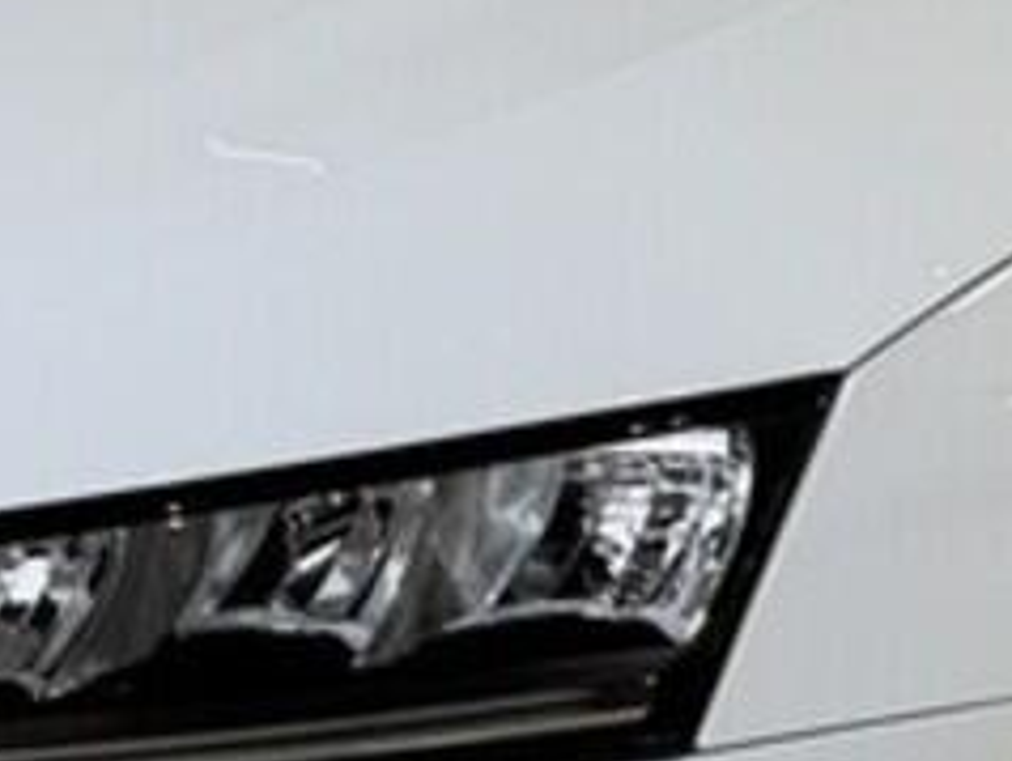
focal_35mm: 145
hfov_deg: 13.4
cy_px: 480
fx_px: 4243
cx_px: 34
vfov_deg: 10.2
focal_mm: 6.76
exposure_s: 1/121
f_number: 1.78
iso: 64
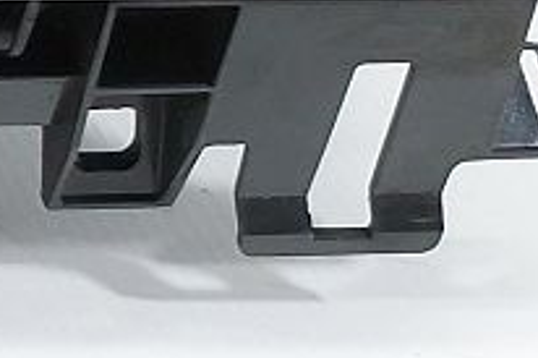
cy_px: -609
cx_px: -1069
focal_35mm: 168
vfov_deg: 7.4
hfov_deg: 9.6
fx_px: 2509
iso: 80
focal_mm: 5.23
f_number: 1.8
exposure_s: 1/50
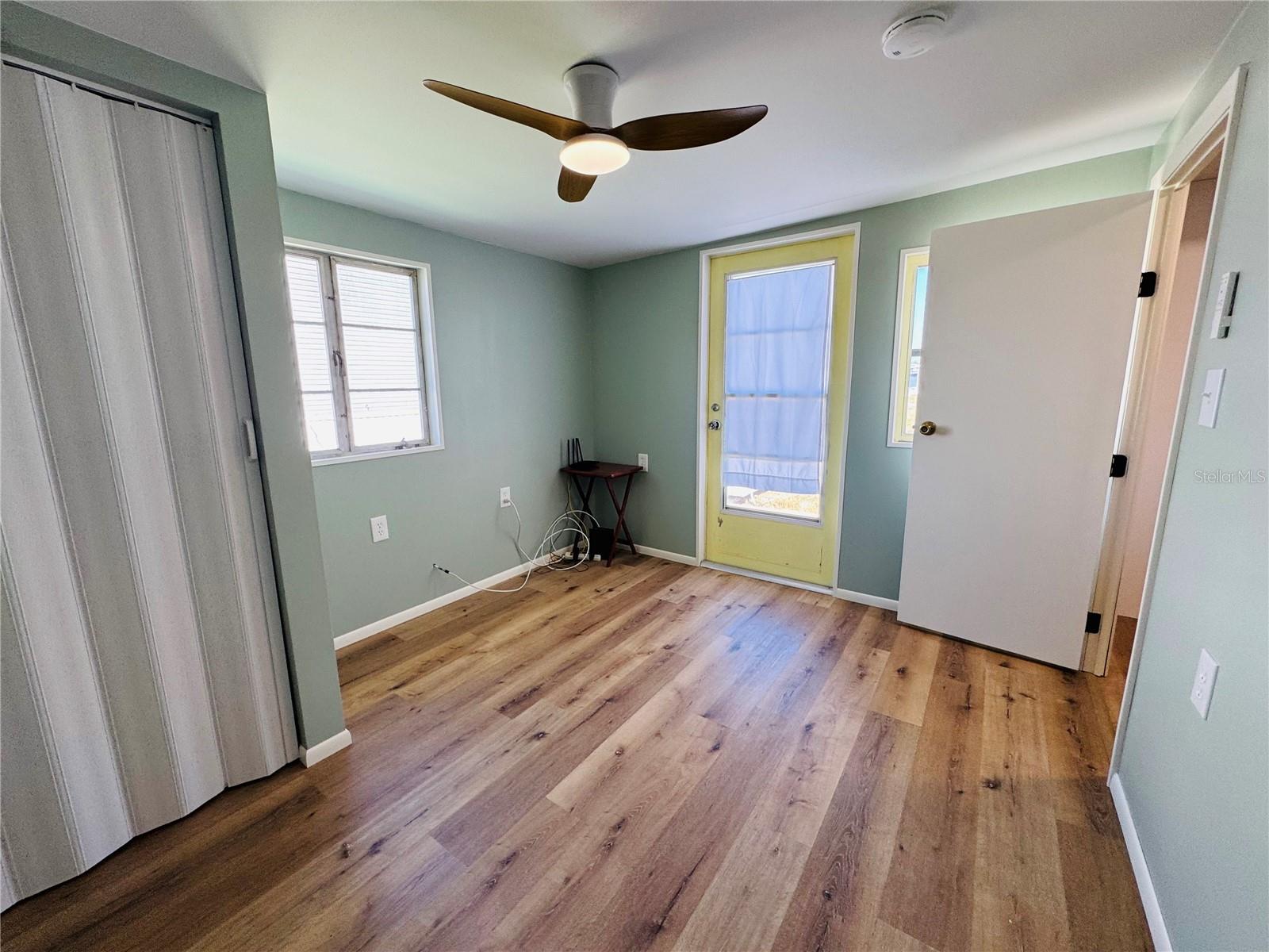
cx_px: 634
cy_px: 476
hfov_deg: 102.1
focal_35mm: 14
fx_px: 513
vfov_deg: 85.7
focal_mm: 2.22
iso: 80
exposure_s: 1/120
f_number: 2.2
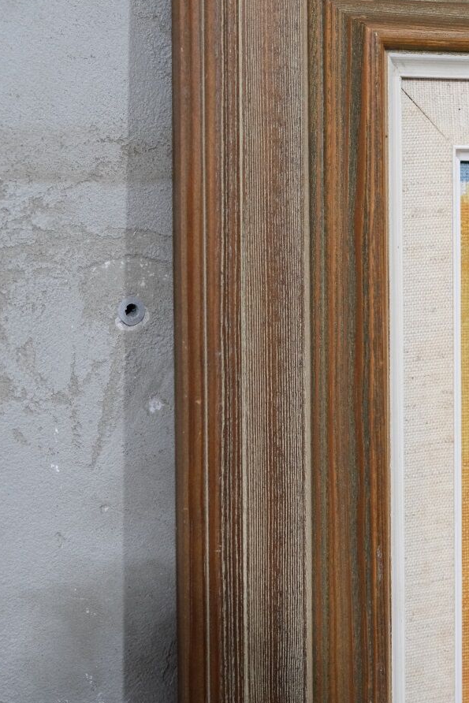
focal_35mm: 77
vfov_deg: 26.1
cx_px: 292
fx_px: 1504
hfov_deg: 17.7
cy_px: 218
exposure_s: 1/52
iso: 2500
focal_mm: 35.8
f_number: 4
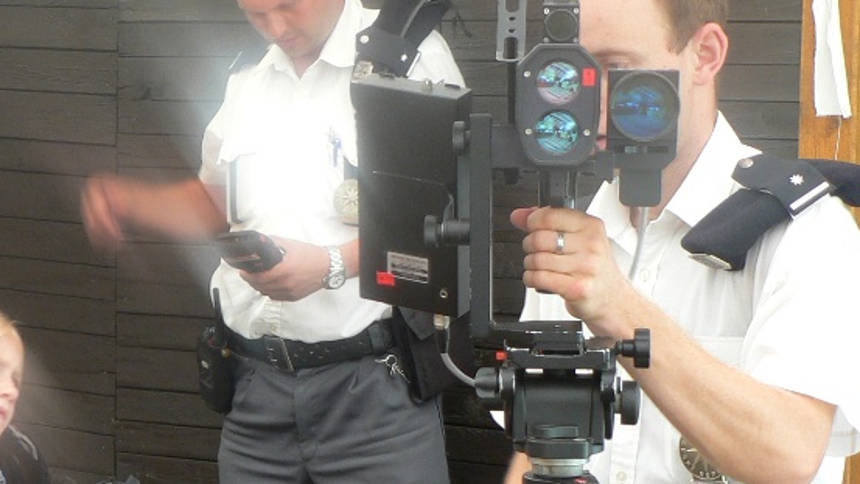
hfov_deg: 18.2
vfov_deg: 10.3
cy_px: 358
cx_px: 271
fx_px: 2668
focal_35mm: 117
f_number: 3.2
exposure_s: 1/30
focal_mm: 9.9
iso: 100
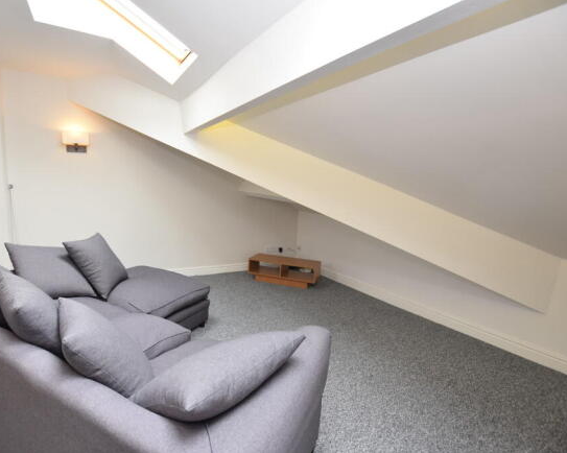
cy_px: 227
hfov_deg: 89.1
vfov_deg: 76.9
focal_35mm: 17
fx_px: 285
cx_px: 243
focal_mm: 10
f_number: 4
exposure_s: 1/100
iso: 500
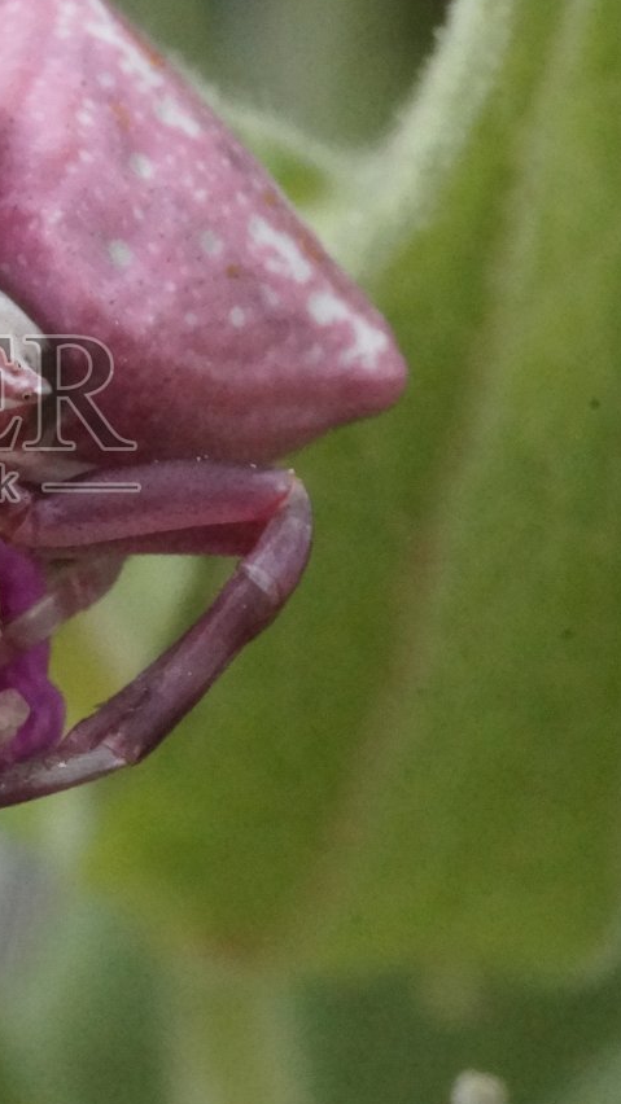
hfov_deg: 4.1
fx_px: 8639
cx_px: -78
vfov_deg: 7.3
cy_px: 424
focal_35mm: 295
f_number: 16
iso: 4000
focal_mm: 100
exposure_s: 1/500
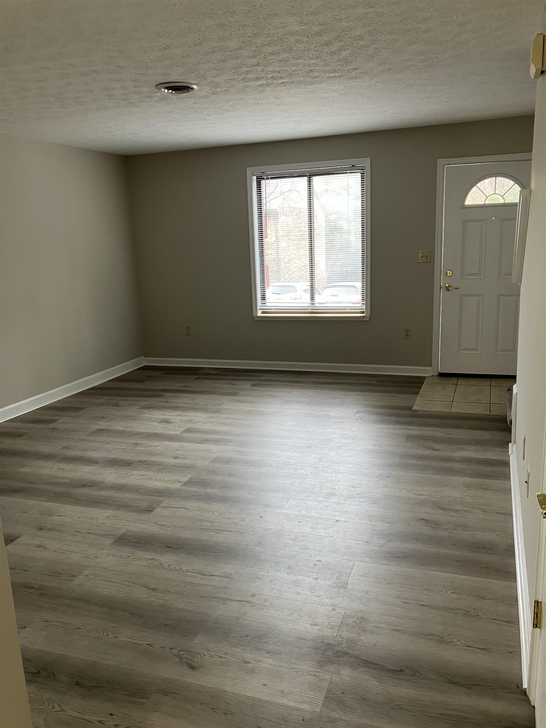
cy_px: 364
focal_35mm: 28
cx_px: 273
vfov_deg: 63.4
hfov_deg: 49.7
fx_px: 589
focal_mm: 3.99
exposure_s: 1/60
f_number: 1.8
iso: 100
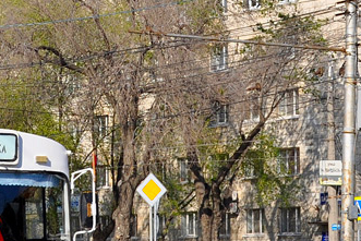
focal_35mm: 163
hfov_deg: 12.2
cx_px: -98
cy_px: 77
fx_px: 1635
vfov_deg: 8.4
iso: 200
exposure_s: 1/500
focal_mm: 30
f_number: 8
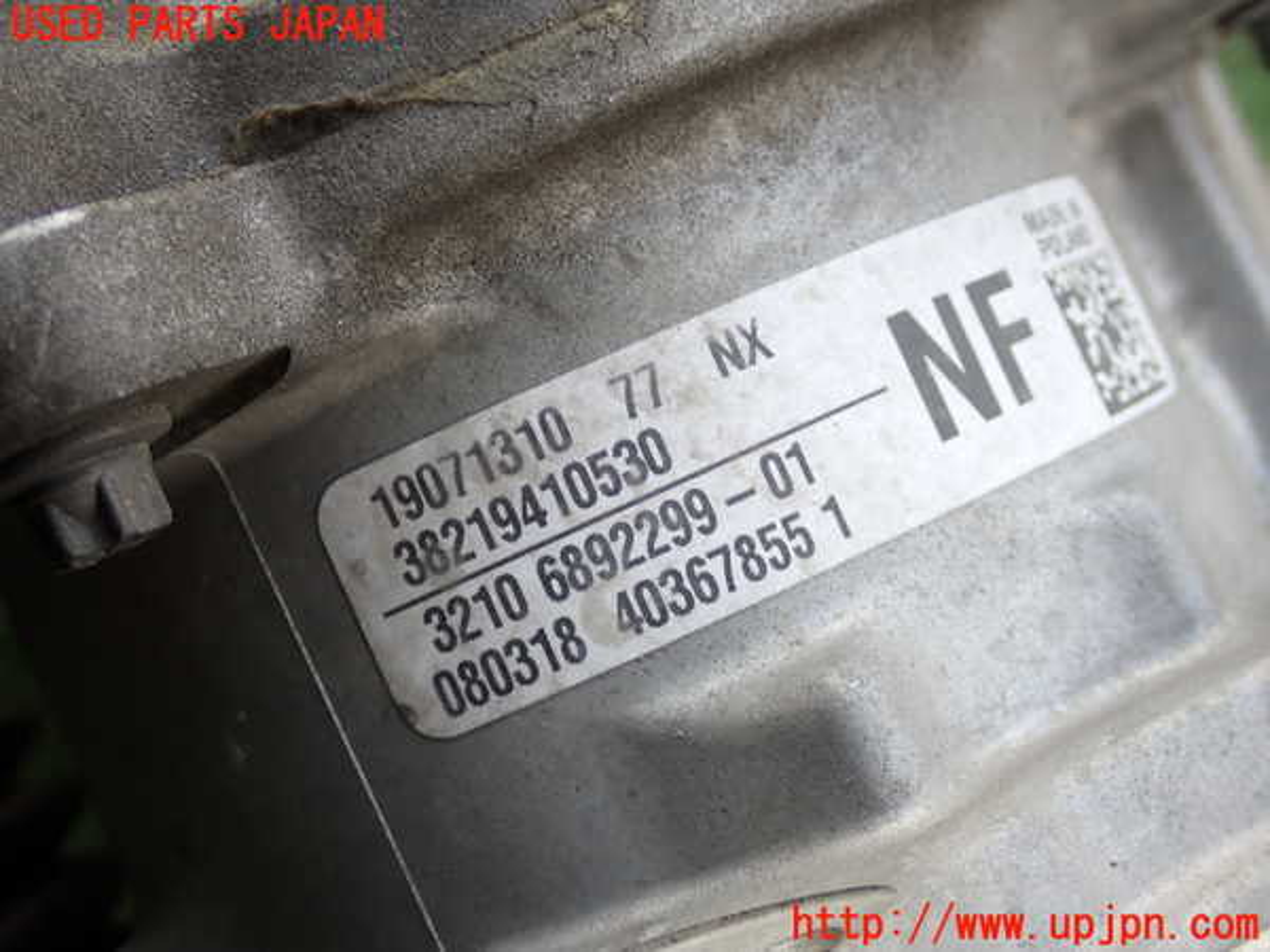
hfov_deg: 38.2
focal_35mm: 50
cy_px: 476
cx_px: 635
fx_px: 1834
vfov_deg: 29.1
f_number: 3.2
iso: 160
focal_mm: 9.01
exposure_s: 1/125
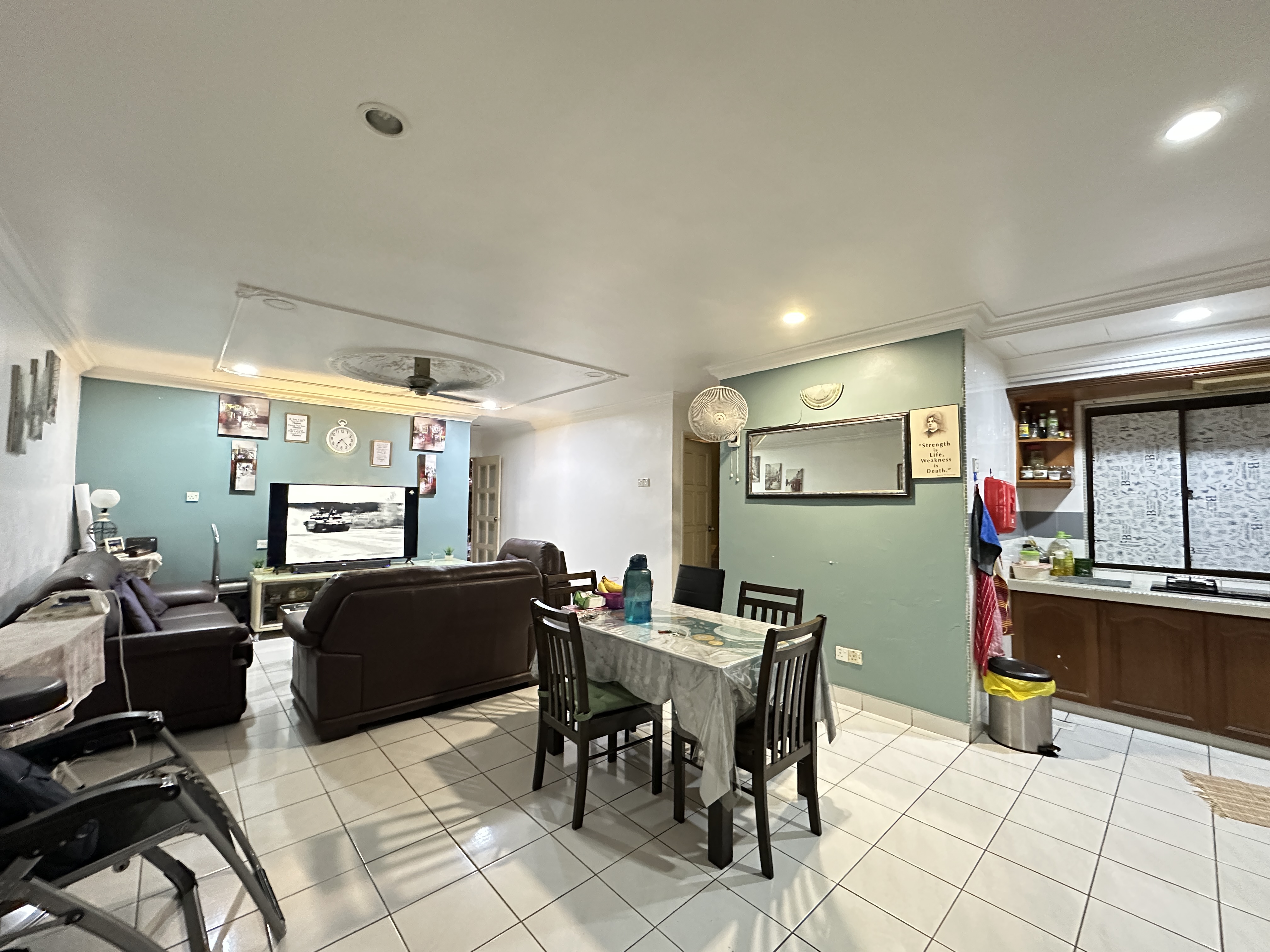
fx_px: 514
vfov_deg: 85.7
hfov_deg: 102.1
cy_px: 476
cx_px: 635
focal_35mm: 14
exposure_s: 1/50
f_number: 2.2
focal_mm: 2.22
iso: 1000
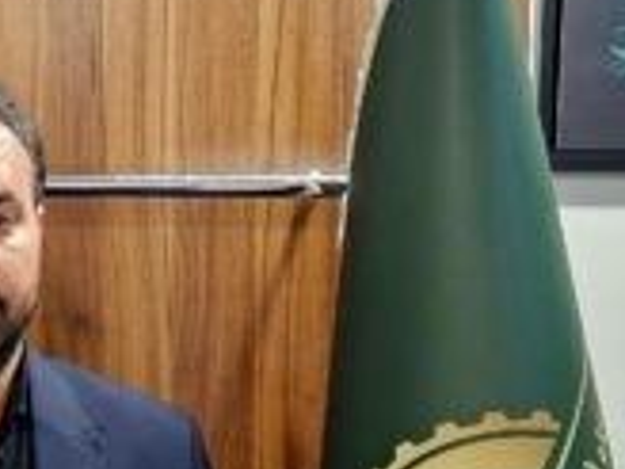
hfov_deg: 29.9
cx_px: -103
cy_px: 210
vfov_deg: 26.1
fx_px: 1011
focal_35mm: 56
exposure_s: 1/60.2
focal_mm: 6.3
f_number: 1.7
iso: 640
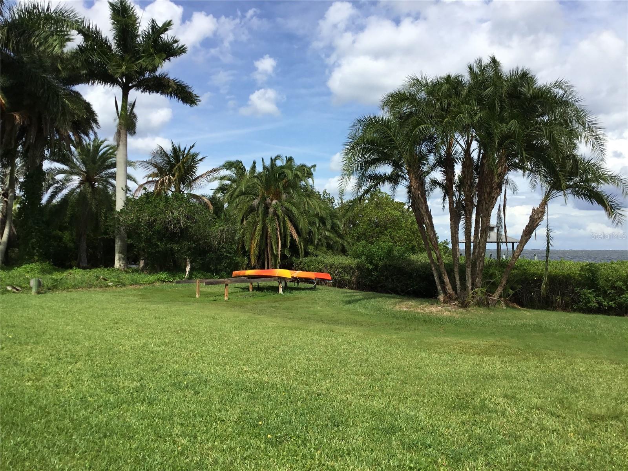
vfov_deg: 45.4
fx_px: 562
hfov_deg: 58.4
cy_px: 236
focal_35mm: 31
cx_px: 314
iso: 25
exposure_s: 1/1773
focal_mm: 3.3
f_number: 2.4
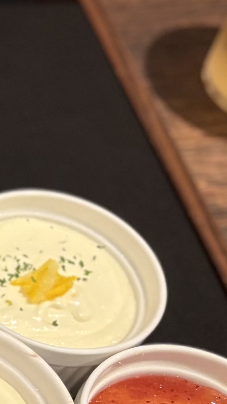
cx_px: -537
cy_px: 368
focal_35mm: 111
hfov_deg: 8.4
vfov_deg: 18.9
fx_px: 1188
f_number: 1.6
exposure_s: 1/50
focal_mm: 5.96
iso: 200
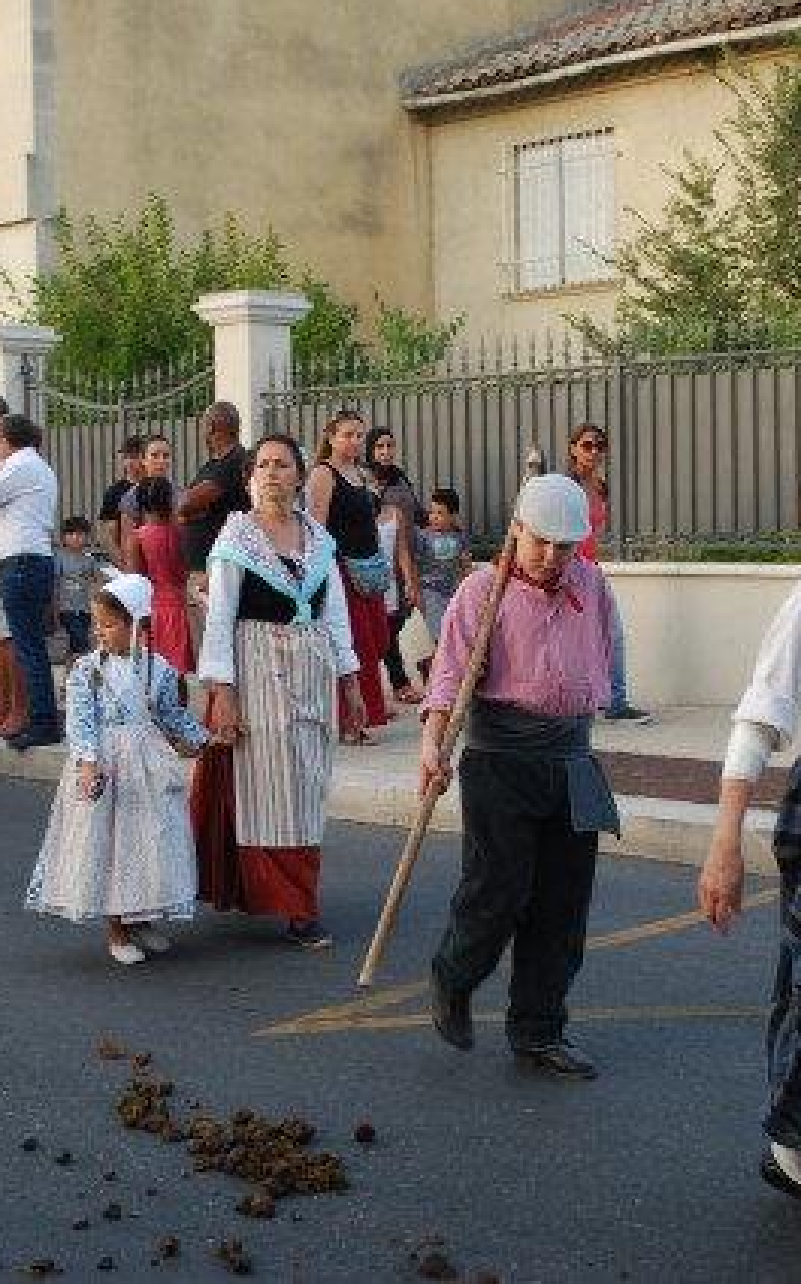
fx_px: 2099
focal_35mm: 60
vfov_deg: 34.0
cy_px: 639
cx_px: 323
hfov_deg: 21.6
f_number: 4.2
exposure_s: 1/80
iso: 200
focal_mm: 26
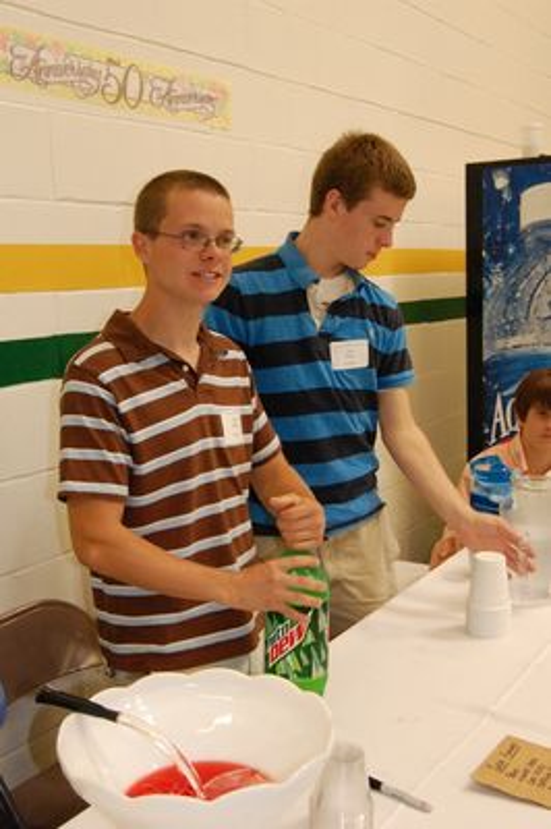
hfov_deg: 31.8
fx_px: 966
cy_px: 414
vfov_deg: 46.4
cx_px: 276
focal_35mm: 42
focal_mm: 28
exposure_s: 1/30
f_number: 8
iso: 1600
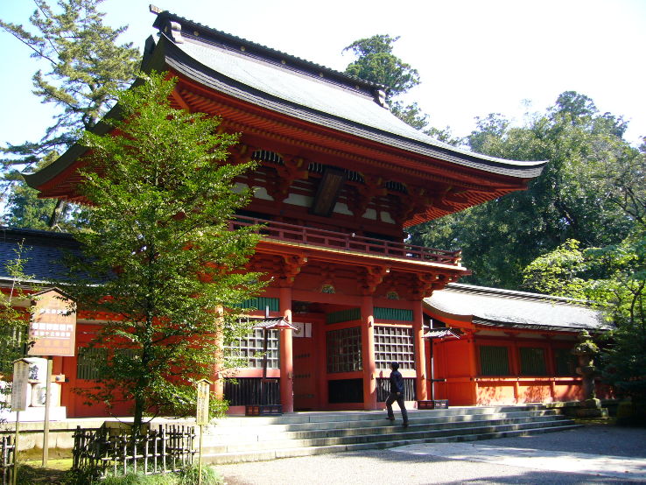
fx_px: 653
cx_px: 323
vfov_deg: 40.7
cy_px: 242
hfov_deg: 52.6
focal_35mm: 35
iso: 80
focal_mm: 5.8
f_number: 2.8
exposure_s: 1/200
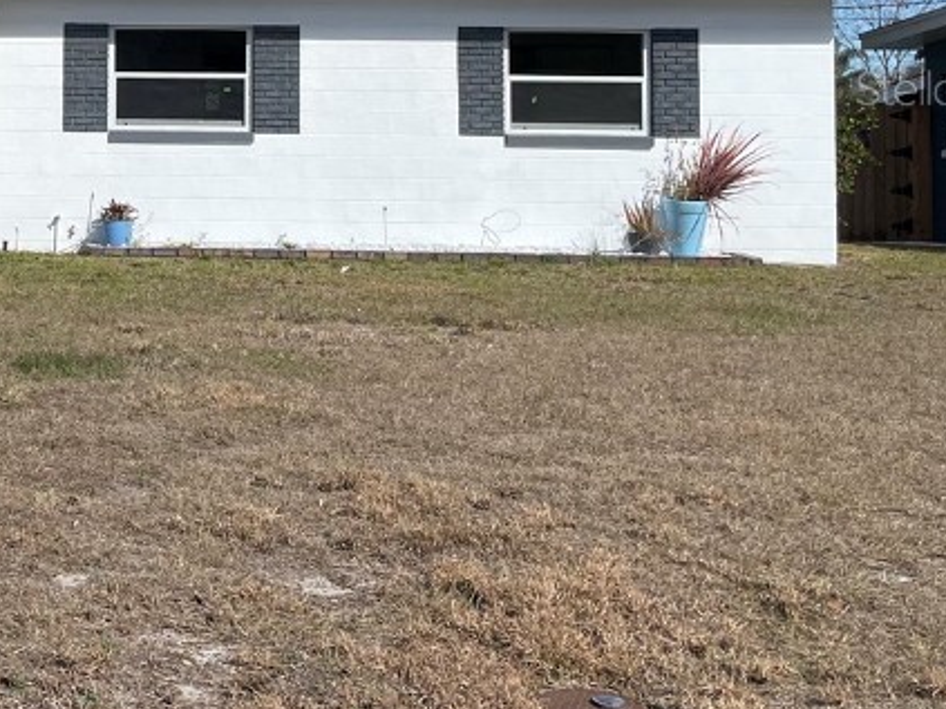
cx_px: -78
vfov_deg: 22.8
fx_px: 1721
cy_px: 87
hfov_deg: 28.2
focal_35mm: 63
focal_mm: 4.2
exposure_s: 1/4132
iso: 32
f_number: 1.6
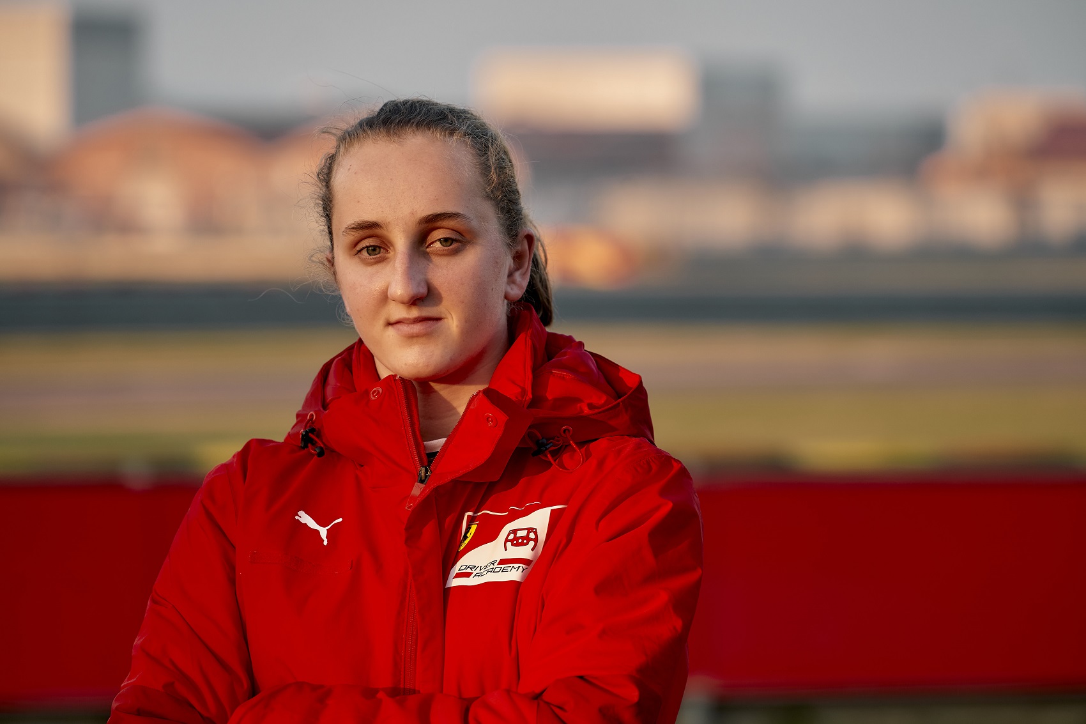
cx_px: 543
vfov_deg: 6.9
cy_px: 362
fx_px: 6032
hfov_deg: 10.3
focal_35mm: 200
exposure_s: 1/320
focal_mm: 200
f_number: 5
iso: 200
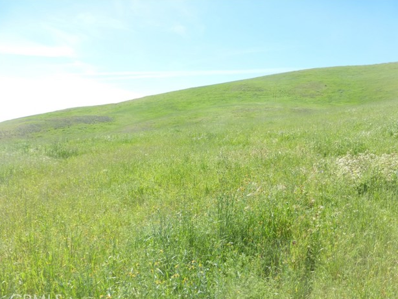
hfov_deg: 69.4
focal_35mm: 25
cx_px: 202
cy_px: 154
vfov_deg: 54.9
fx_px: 288
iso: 100
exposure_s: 1/400
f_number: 4
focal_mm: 4.3
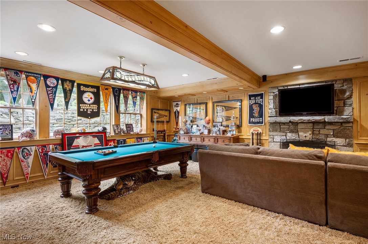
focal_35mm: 18
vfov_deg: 68.7
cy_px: 122
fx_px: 179
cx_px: 184
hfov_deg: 91.7
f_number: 8
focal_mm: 17.5
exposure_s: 1
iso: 400
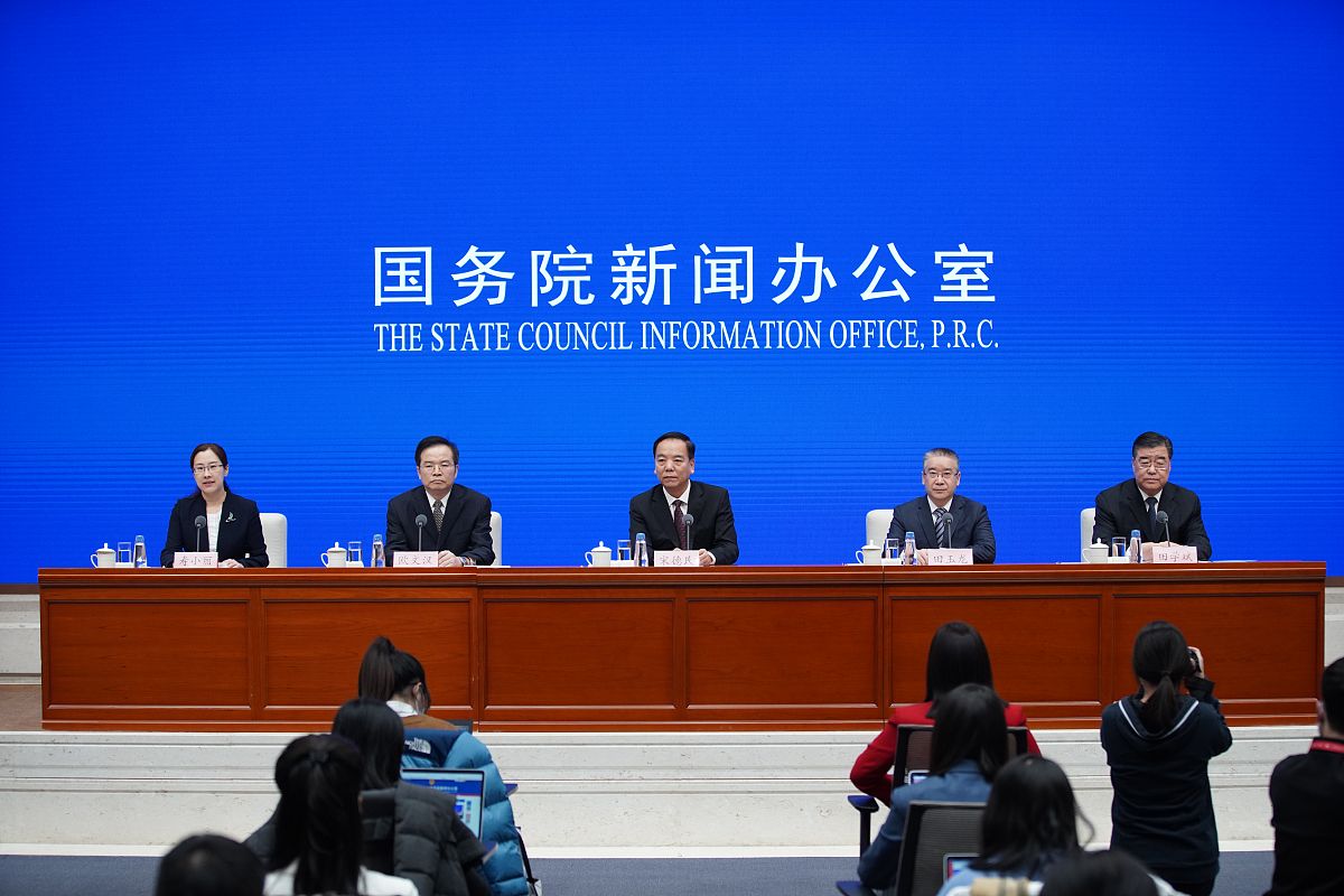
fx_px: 2613
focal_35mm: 70
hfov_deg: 28.8
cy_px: 448
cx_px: 672
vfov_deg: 19.5
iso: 1600
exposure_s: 1/320
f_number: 2.8
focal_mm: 70
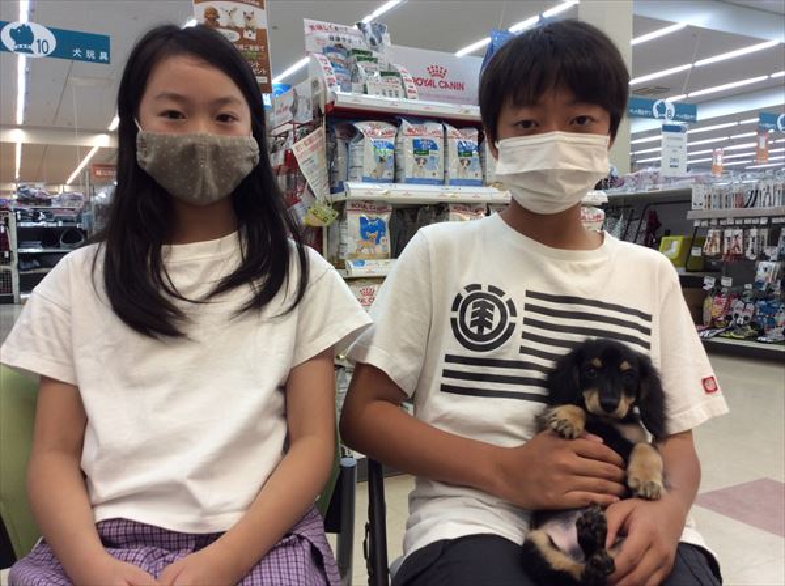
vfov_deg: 44.0
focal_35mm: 32
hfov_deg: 56.9
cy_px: 293
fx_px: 725
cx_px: 392
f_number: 2.4
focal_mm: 3.3
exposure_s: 1/30
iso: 40
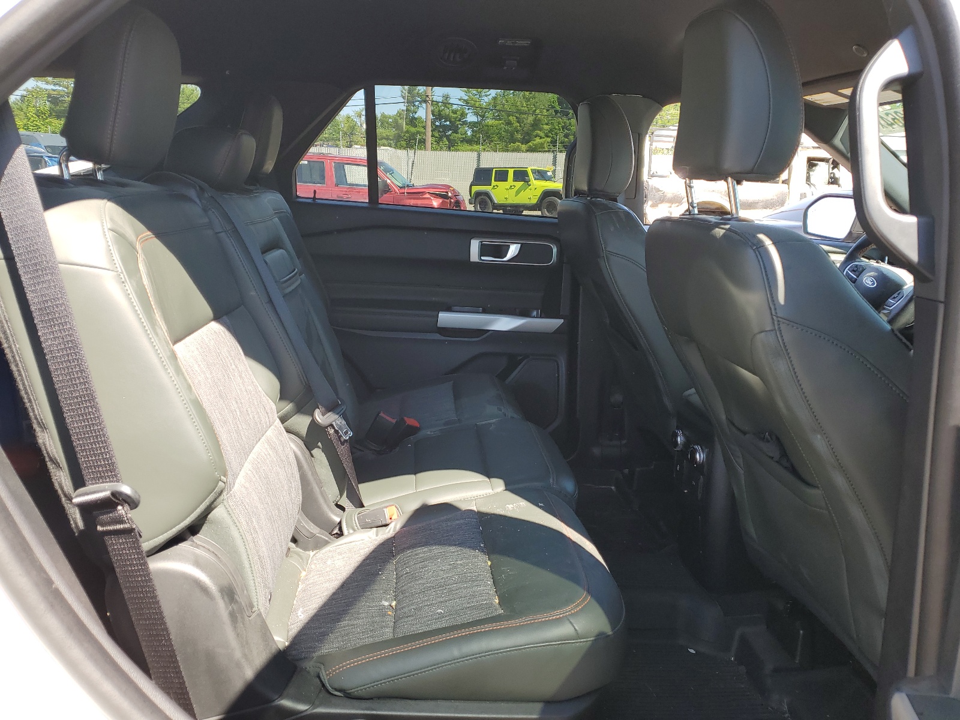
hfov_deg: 67.3
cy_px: 360
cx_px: 480
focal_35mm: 26
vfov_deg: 53.1
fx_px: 721
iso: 50
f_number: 1.5
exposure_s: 1/370
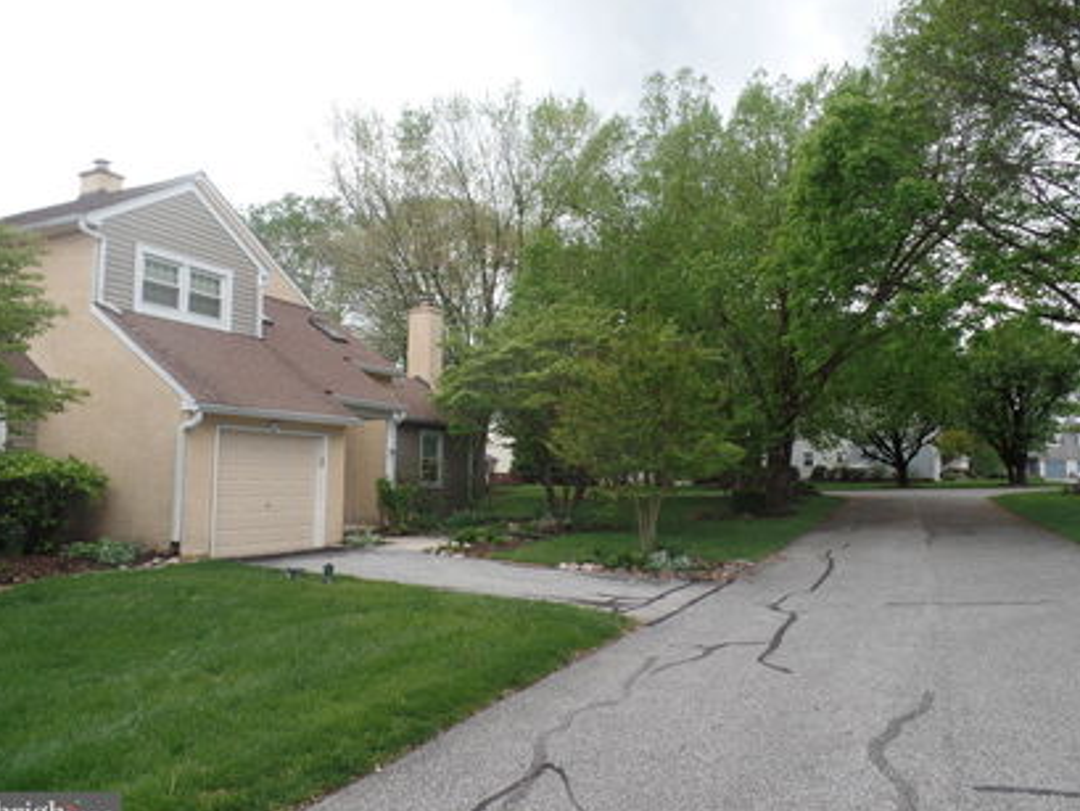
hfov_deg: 71.6
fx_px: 749
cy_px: 415
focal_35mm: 24
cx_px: 548
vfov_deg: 56.8
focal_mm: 4.1
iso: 80
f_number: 3.5
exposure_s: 1/250
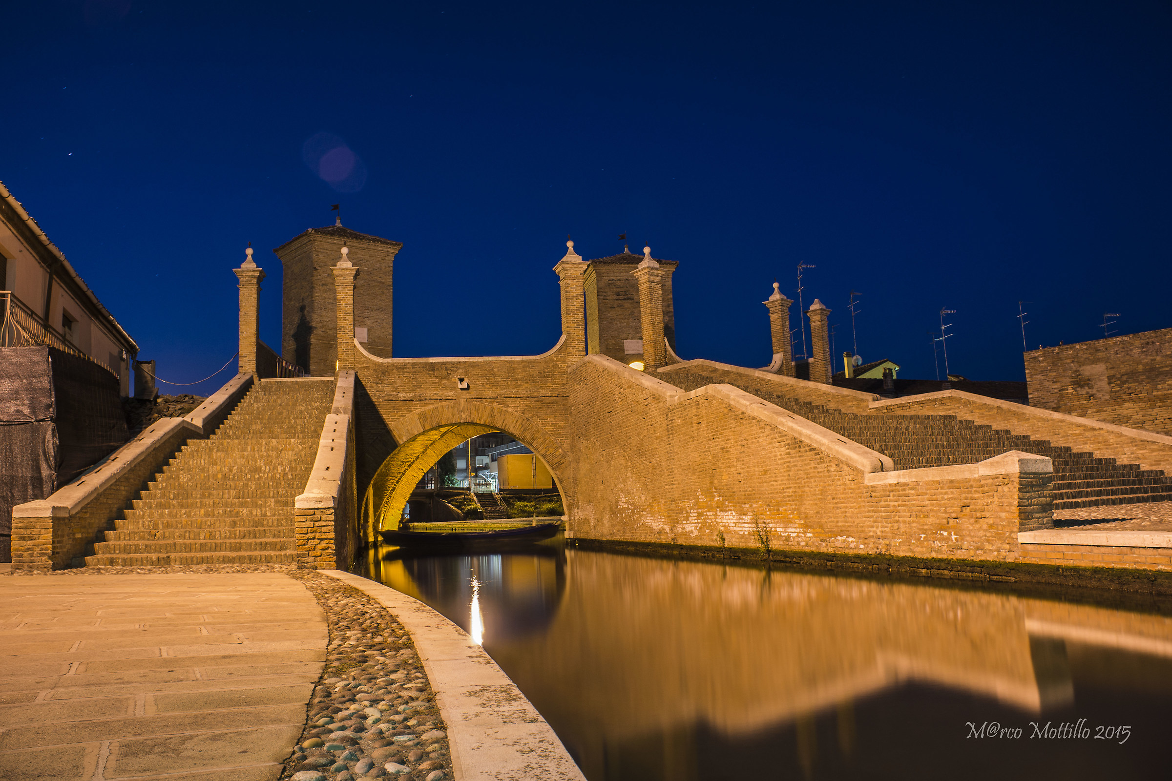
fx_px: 879
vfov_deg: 47.9
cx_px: 586
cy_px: 390
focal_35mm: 27
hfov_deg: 67.4
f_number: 8
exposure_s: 30
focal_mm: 18
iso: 100
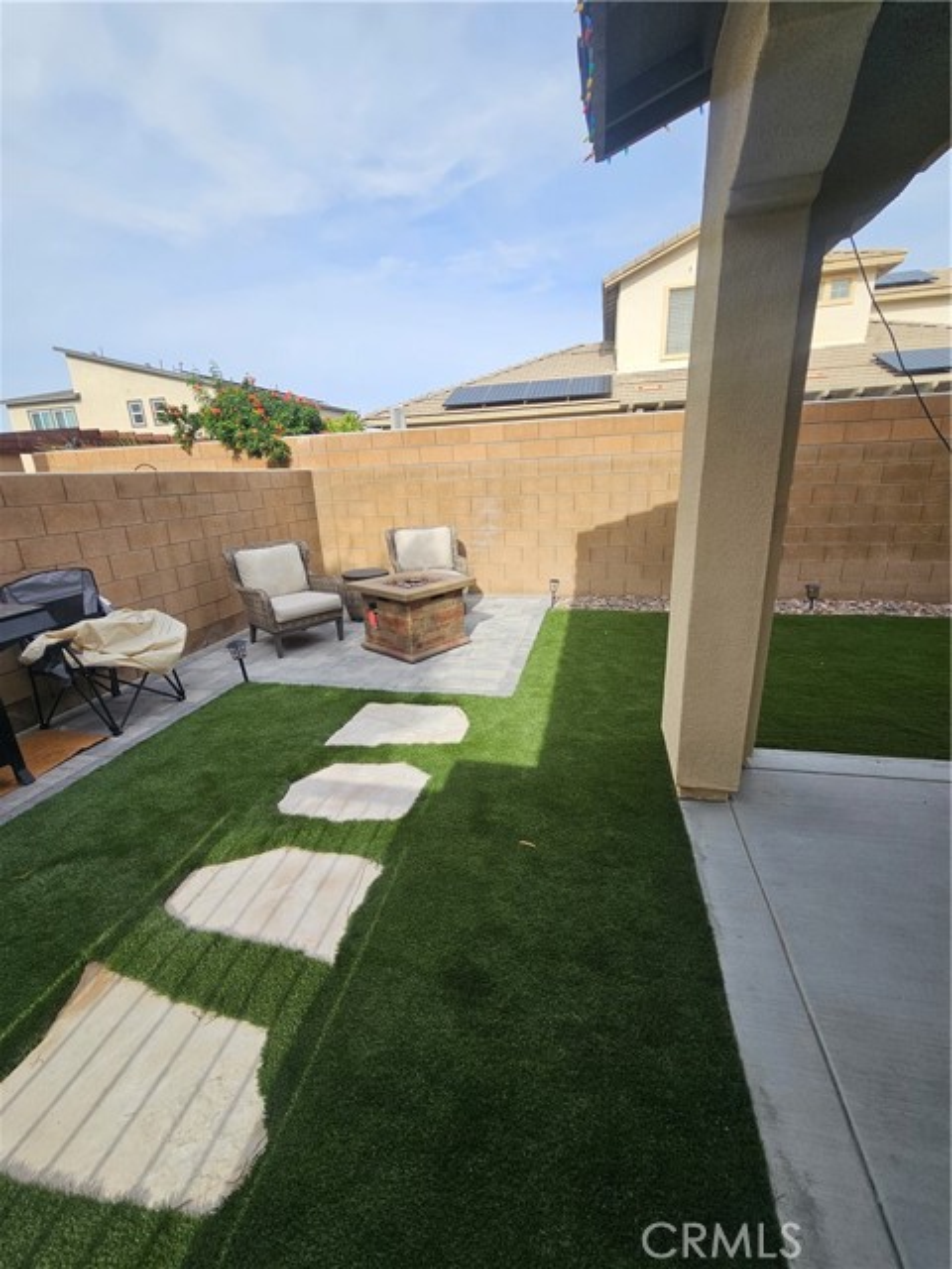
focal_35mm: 13
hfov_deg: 89.9
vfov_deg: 106.2
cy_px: 634
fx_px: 477
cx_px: 476
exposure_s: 1/1488
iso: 50
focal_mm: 2.2
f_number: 2.2
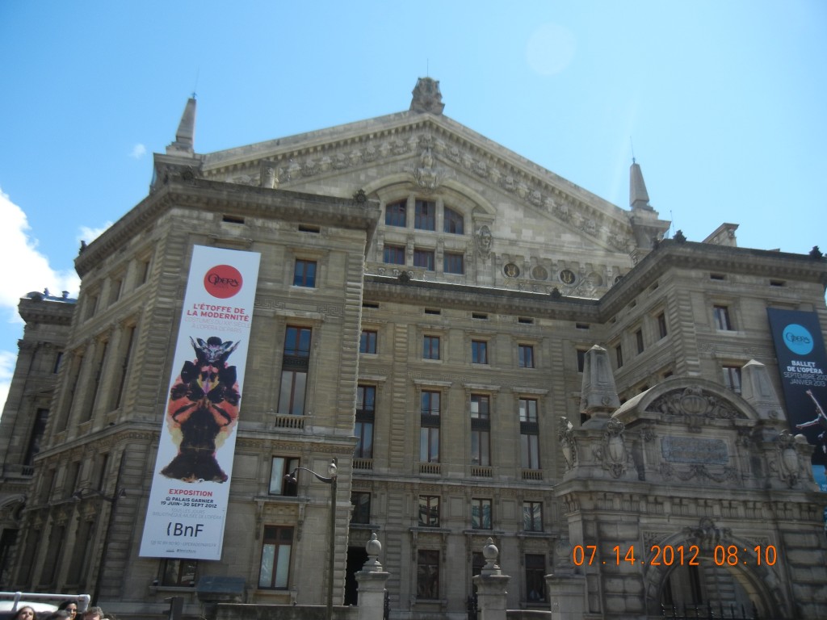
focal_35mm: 30
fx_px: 717
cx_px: 414
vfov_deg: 46.8
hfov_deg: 60.0
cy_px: 310
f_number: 7
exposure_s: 1/273
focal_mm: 5.4
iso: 160
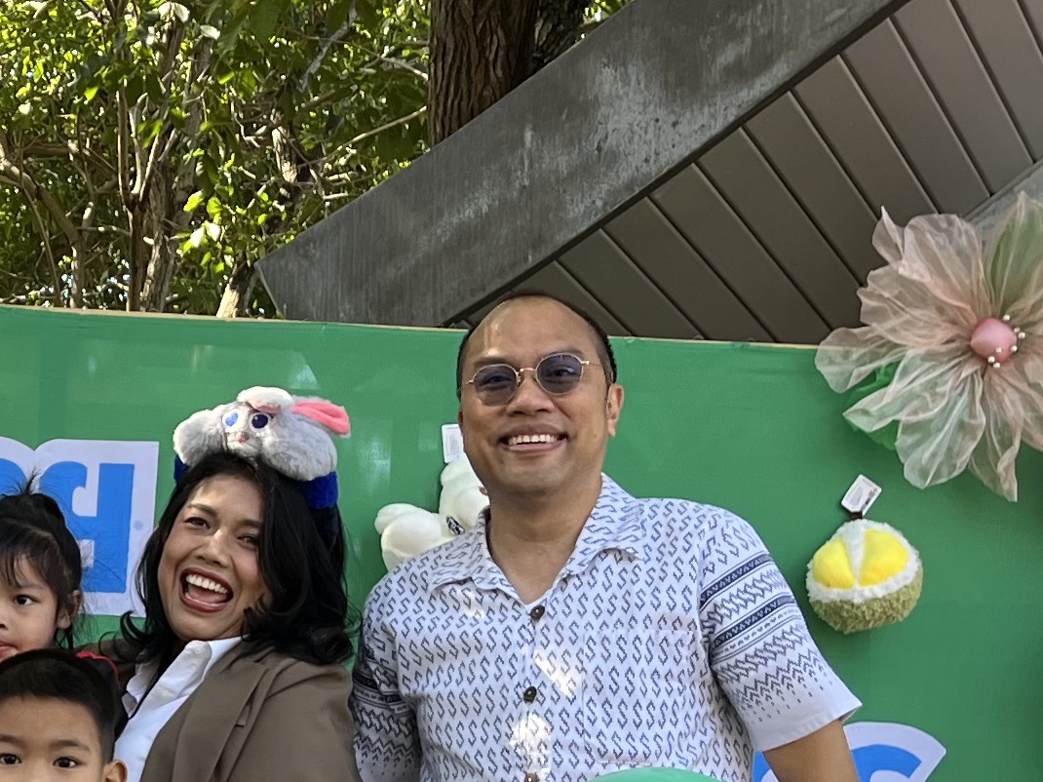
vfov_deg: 14.8
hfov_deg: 18.7
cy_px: 778
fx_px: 2952
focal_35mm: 98
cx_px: -302
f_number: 1.6
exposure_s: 1/205
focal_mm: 5.1
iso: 40
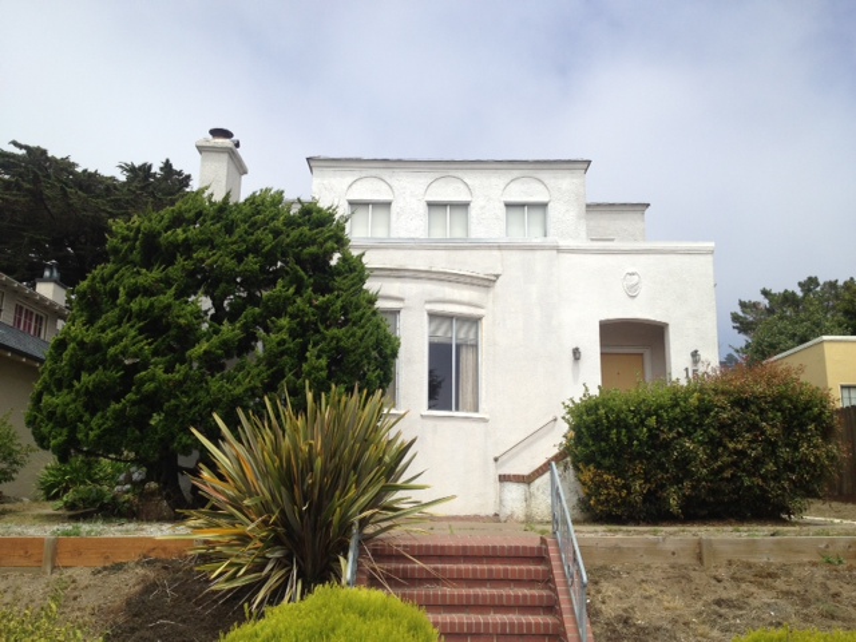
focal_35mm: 35
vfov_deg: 40.7
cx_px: 428
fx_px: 865
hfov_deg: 52.6
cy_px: 321
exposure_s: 1/1842
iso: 64
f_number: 2.4
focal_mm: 4.28
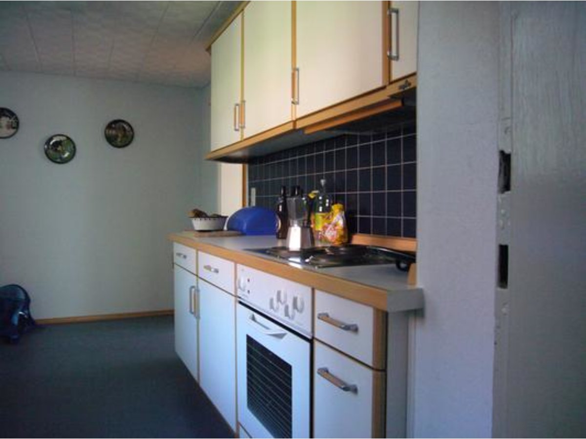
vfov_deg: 49.7
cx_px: 293
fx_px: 474
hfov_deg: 63.4
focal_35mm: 28
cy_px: 220
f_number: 2.8
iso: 400
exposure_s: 1/40
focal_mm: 4.6
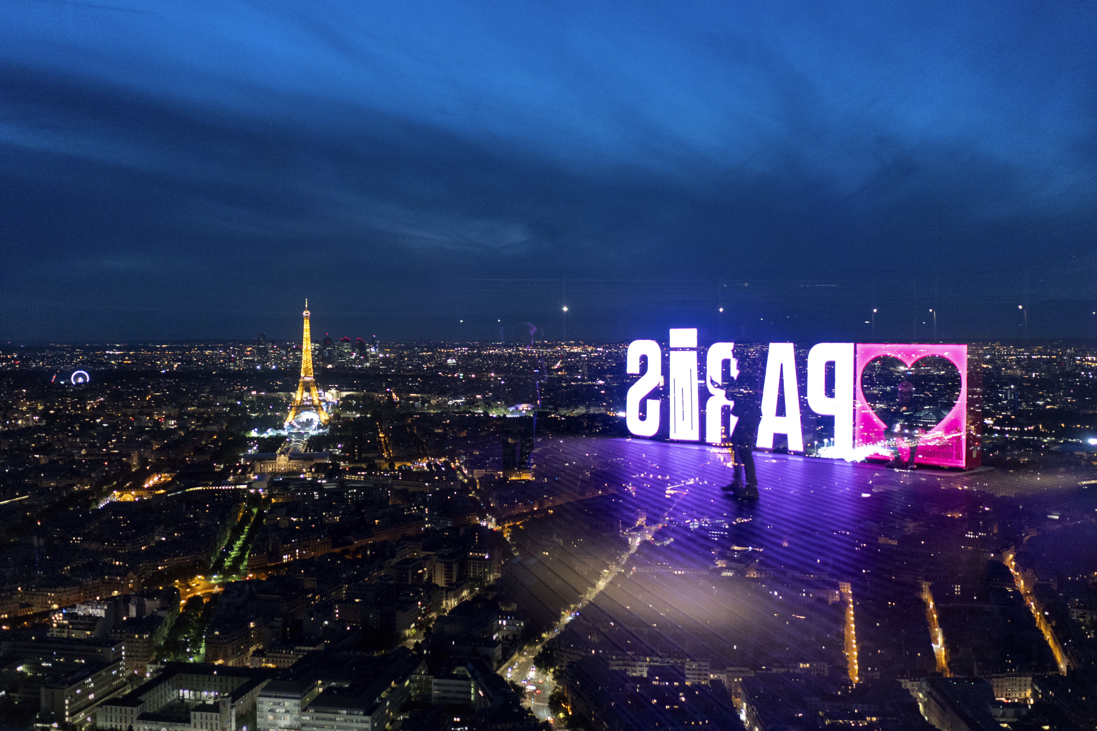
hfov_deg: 54.4
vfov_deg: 37.9
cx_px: 548
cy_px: 366
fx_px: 1066
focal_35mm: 35
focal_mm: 35
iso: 2500
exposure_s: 1/60
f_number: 1.4
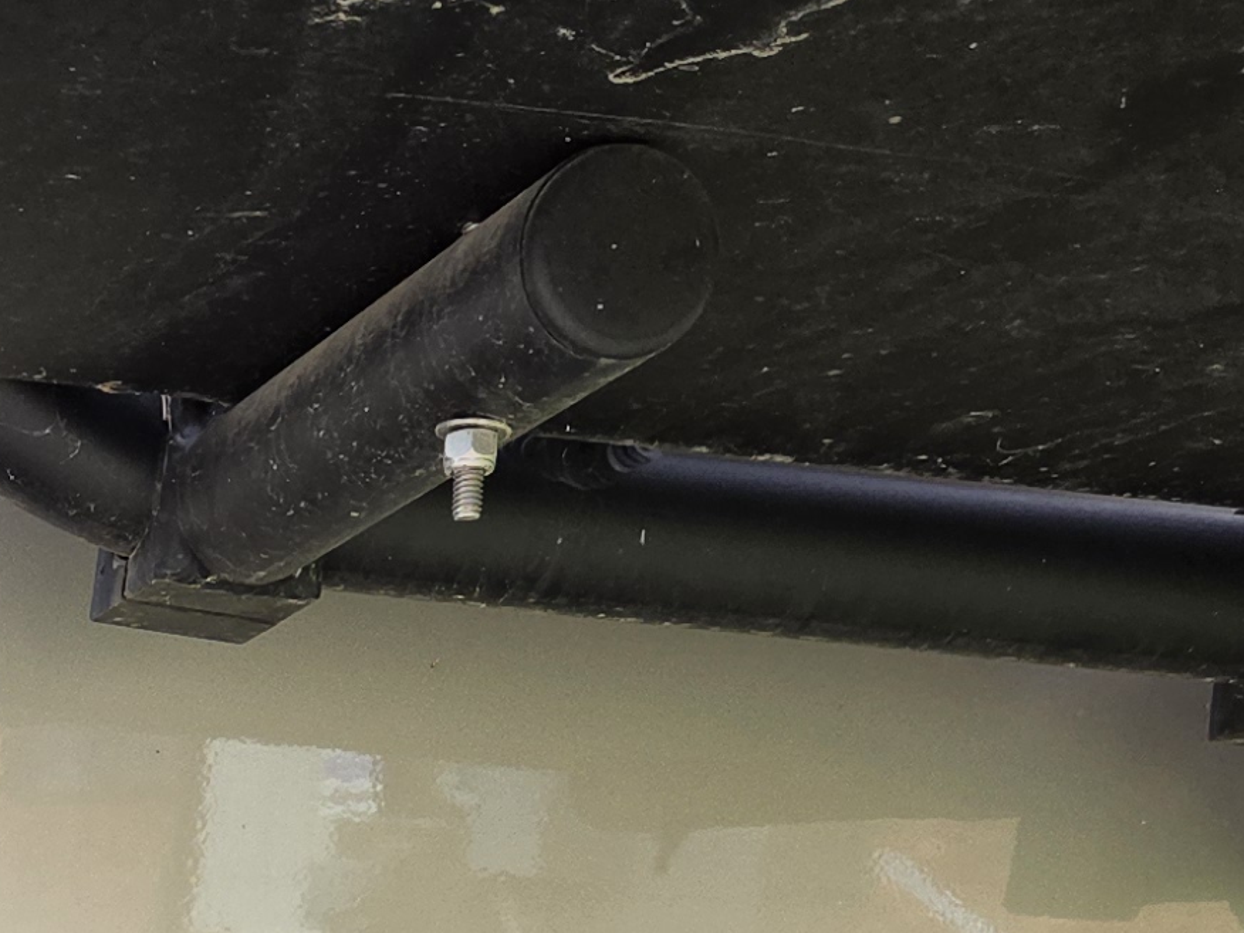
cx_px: -567
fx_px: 3773
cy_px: 1893
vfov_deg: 12.4
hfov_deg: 17.1
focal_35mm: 105
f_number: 1.8
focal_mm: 5.4
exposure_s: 1/227
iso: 25
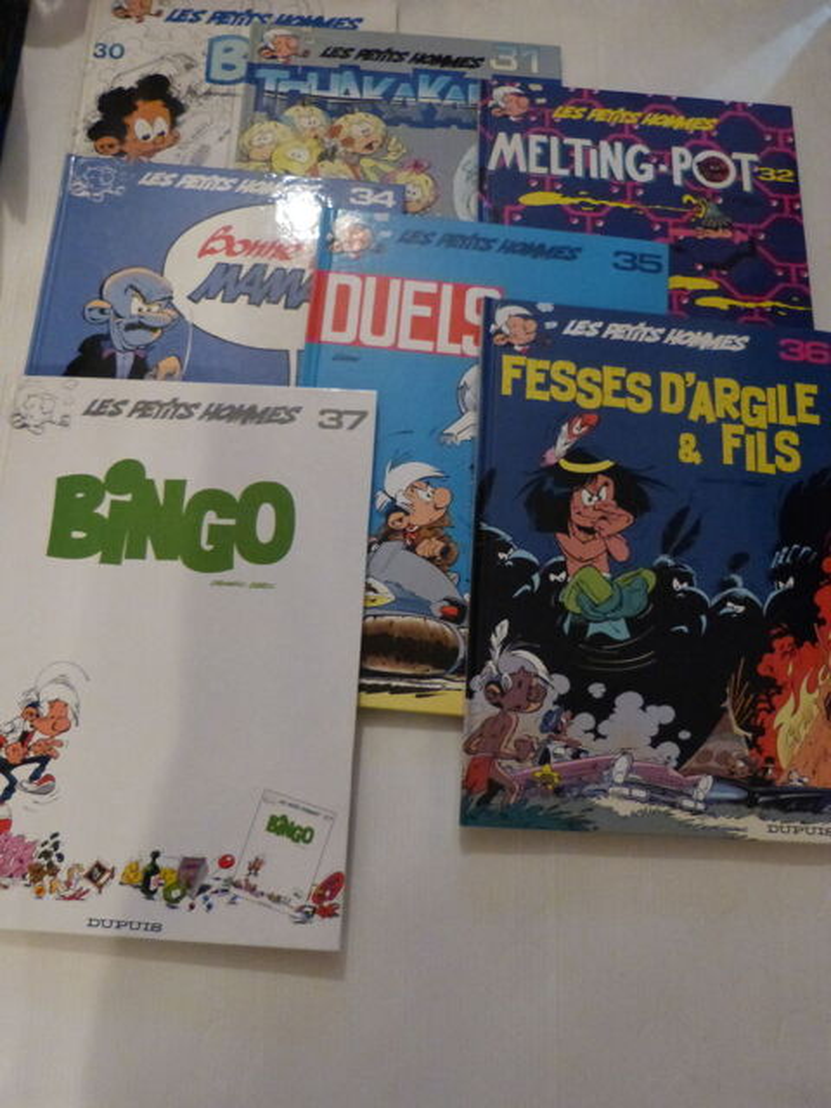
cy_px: 554
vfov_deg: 69.4
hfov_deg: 54.9
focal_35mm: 25
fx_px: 800
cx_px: 416
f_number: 2.8
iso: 1000
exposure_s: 1/15
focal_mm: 4.5
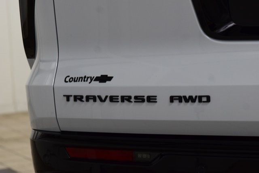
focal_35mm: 105
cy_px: 86
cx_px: 130
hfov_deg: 19.5
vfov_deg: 13.0
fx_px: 756
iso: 1600
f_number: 5.6
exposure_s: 1/125
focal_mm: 70
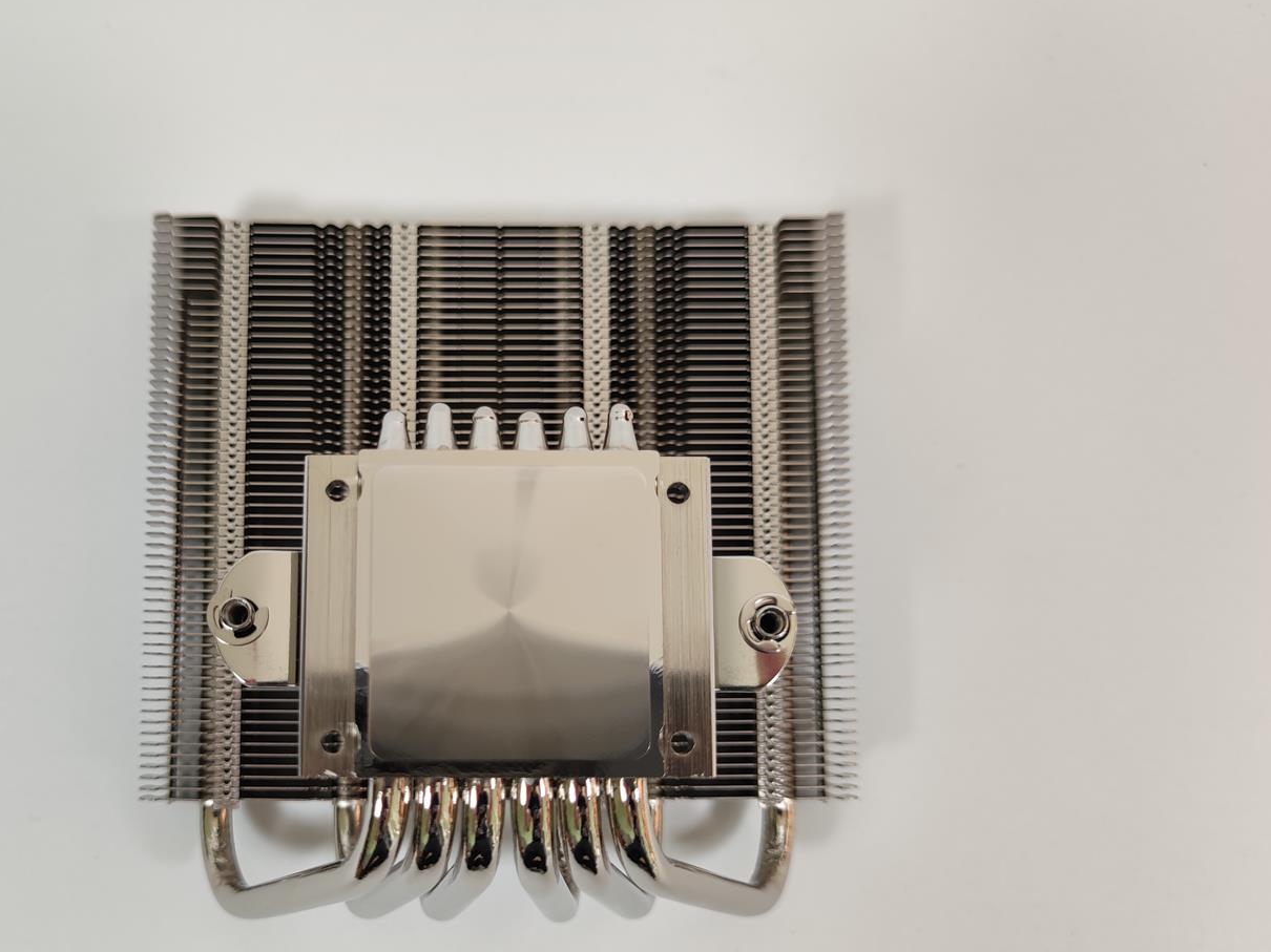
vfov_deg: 45.2
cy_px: 568
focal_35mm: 31
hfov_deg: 57.7
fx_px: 1138
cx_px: 484
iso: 60
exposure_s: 1/100
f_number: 1.85
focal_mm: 6.78
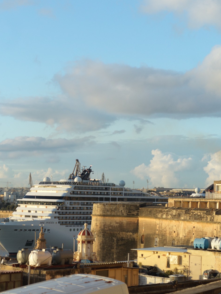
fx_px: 706
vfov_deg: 23.5
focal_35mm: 83
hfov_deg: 17.6
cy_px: 178
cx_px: 48
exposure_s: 1/2000
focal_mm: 65
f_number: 2.8
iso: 400
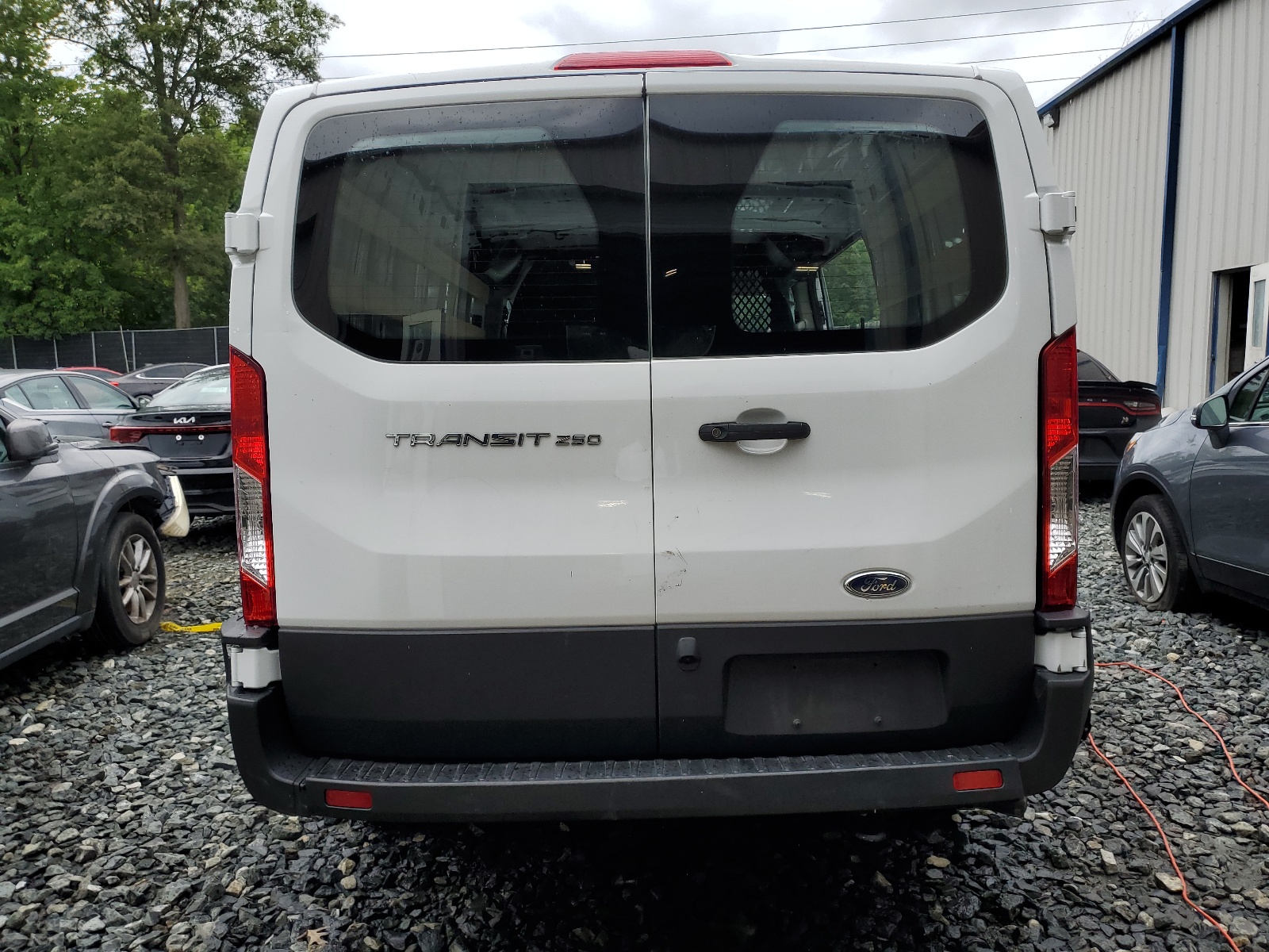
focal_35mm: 26
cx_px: 634
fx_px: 953
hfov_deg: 67.3
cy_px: 476
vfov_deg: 53.1
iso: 50
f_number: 1.5
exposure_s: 1/1667
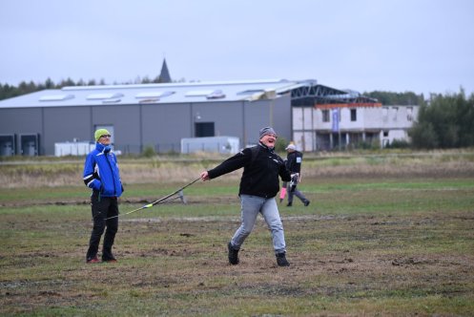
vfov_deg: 6.3
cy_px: 158
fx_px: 2898
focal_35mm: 220
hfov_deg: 9.3
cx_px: 237
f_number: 5.6
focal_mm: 220
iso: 1250
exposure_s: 1/800
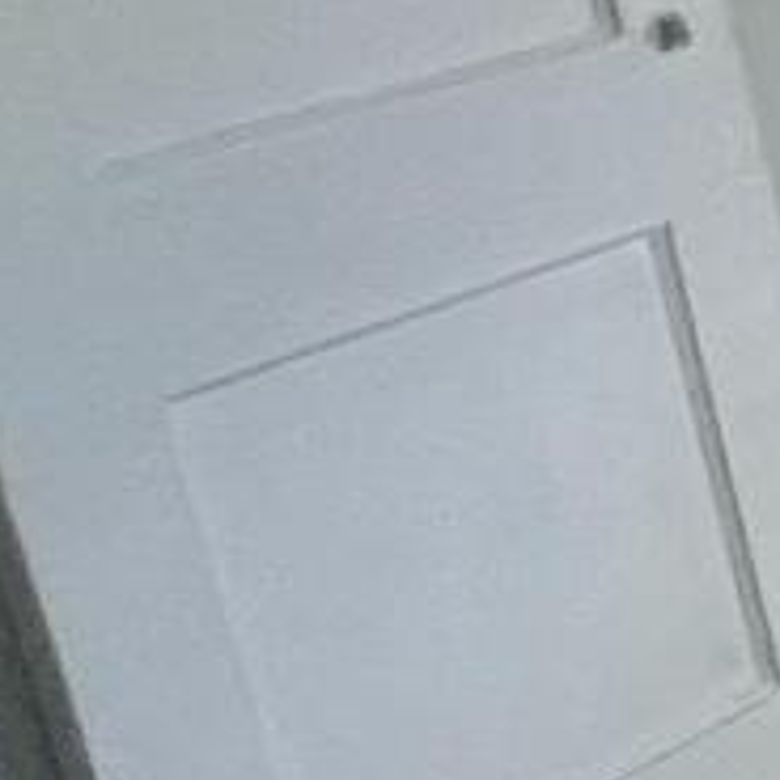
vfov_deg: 18.5
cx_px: 2768
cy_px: -102
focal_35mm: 90
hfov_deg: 9.4
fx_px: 2294
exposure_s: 1/60
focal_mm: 1.57
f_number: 1.8
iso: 320
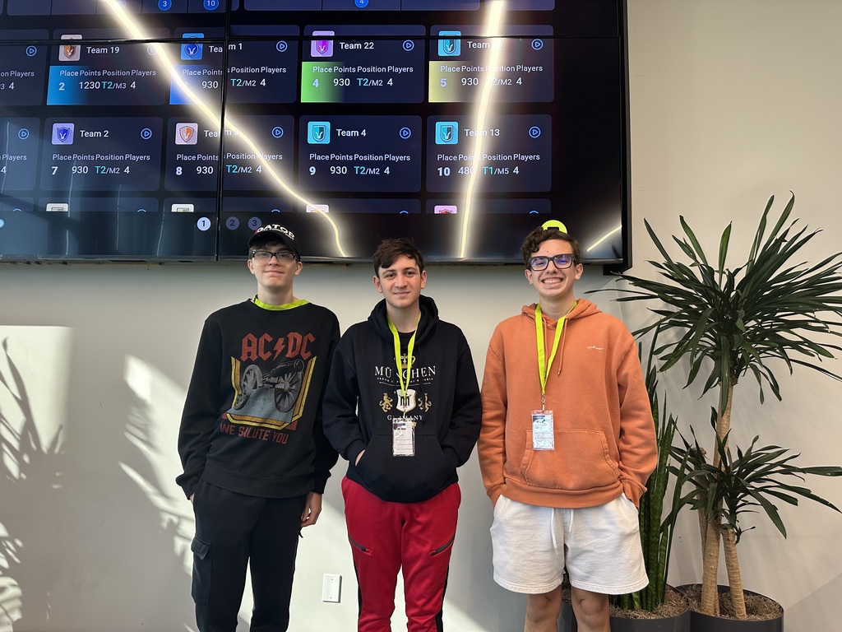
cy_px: 316
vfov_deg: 56.8
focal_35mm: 24
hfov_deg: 71.6
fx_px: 584
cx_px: 421
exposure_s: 1/60
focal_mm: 6.86
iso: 200
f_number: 1.78
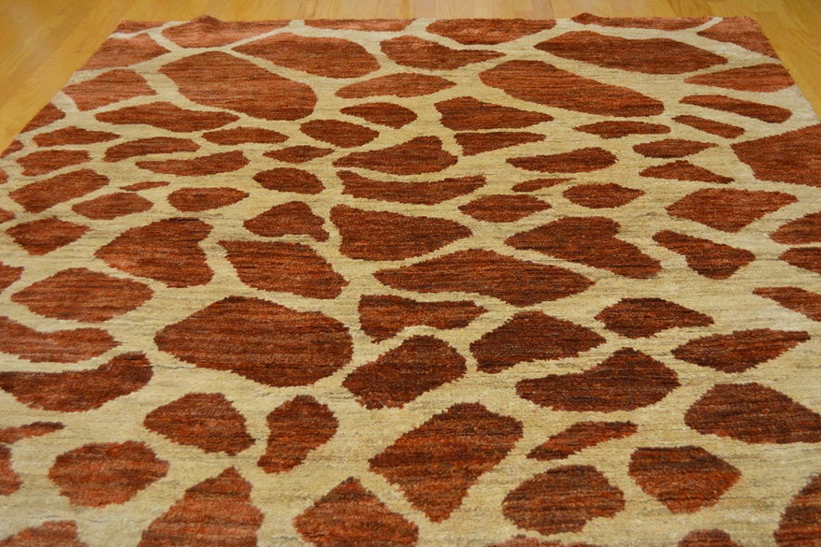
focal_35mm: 40
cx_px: 418
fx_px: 912
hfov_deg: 48.5
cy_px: 269
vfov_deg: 33.4
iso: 800
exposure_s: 1/60
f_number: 4.2
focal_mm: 26
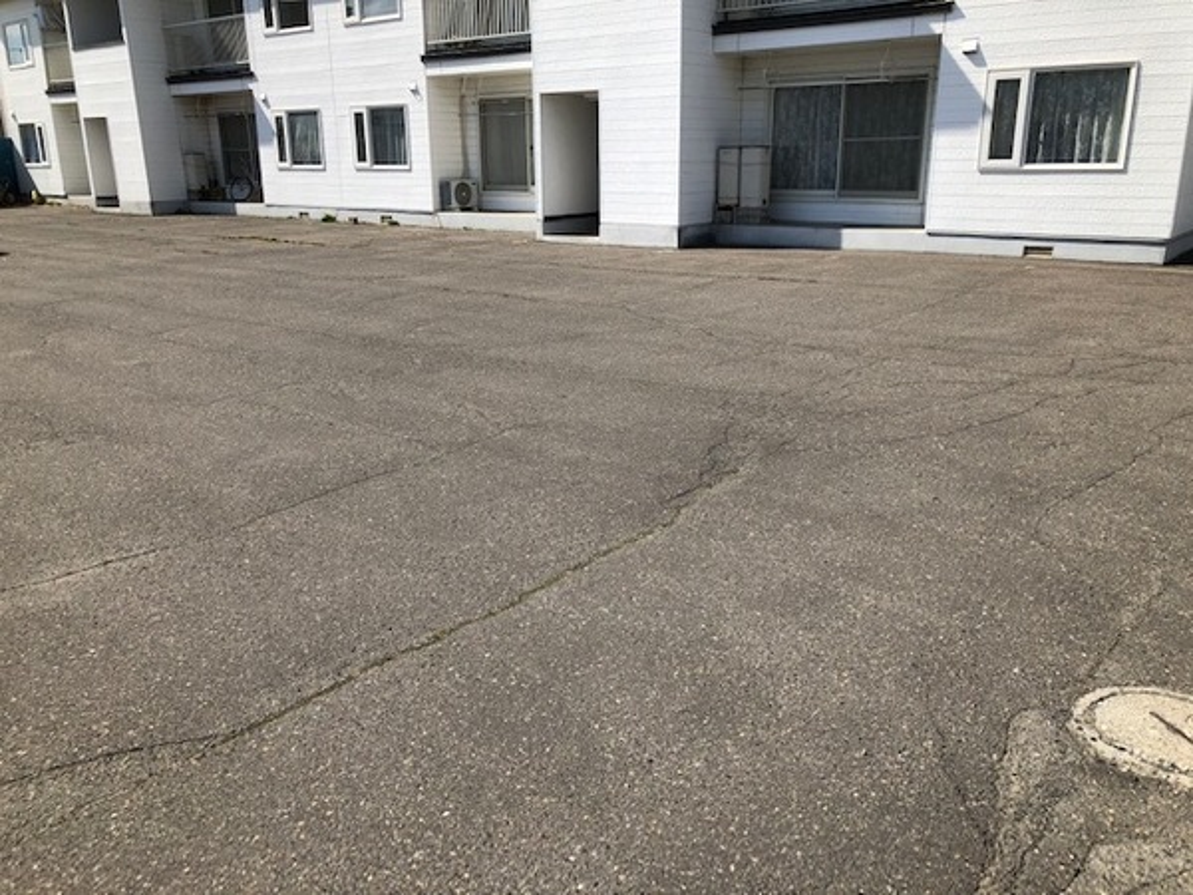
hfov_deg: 63.4
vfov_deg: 49.7
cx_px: 596
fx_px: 965
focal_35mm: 28
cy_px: 448
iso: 20
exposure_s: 1/2183
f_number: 1.8
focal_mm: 3.99
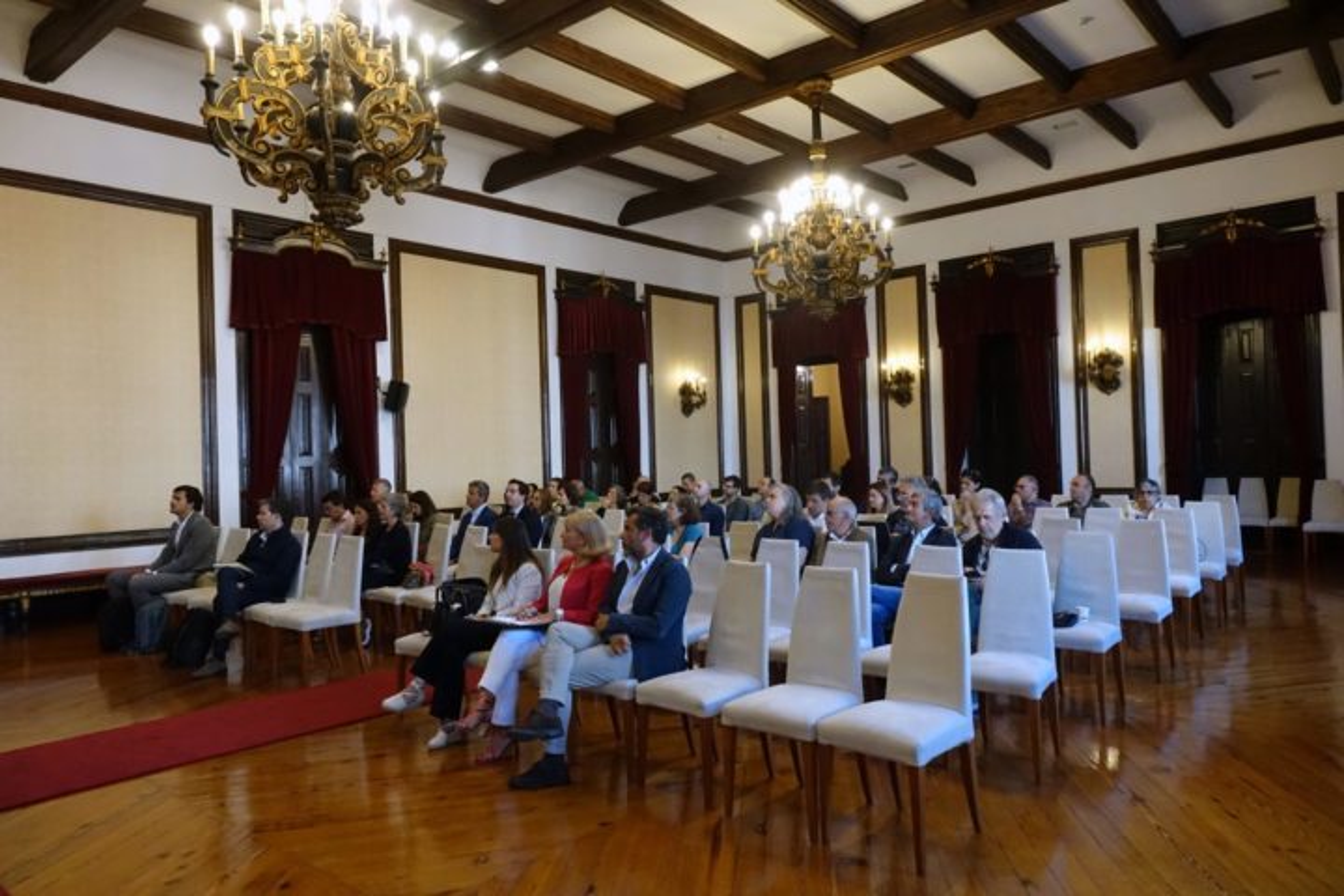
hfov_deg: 73.7
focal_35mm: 24
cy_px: 448
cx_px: 672
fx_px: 896
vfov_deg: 53.1
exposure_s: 1/200
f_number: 4
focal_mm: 8.9
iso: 1600
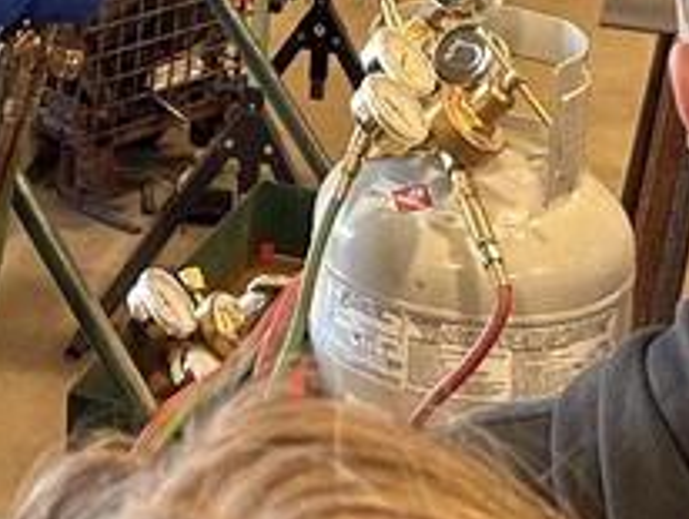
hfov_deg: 15.5
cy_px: -569
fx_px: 2511
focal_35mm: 126
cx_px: 154
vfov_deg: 10.6
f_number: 1.5
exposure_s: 1/121
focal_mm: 5.7
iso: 100
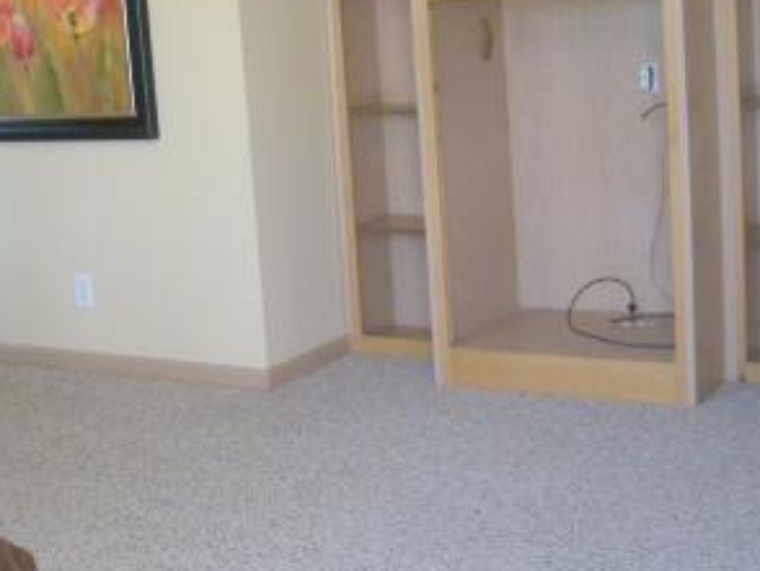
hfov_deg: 27.9
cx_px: 246
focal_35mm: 69
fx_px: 1516
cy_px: 160
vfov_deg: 21.2
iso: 442
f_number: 2.8
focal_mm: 5.7
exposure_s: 1/125
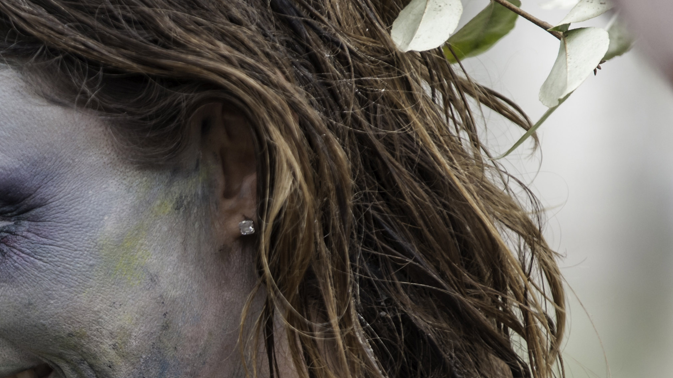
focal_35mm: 439
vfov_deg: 2.8
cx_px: 19
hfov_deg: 4.9
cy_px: 365
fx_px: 7834
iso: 500
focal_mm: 200
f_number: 4
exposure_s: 1/800
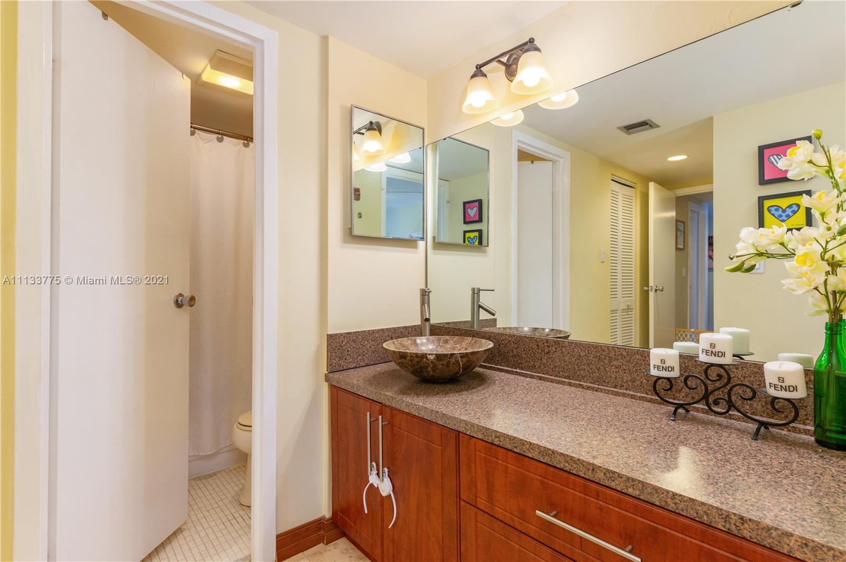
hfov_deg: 93.3
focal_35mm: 17
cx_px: 423
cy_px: 281
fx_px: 399
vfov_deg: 70.3
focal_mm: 17
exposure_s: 1/100
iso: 320
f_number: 7.1
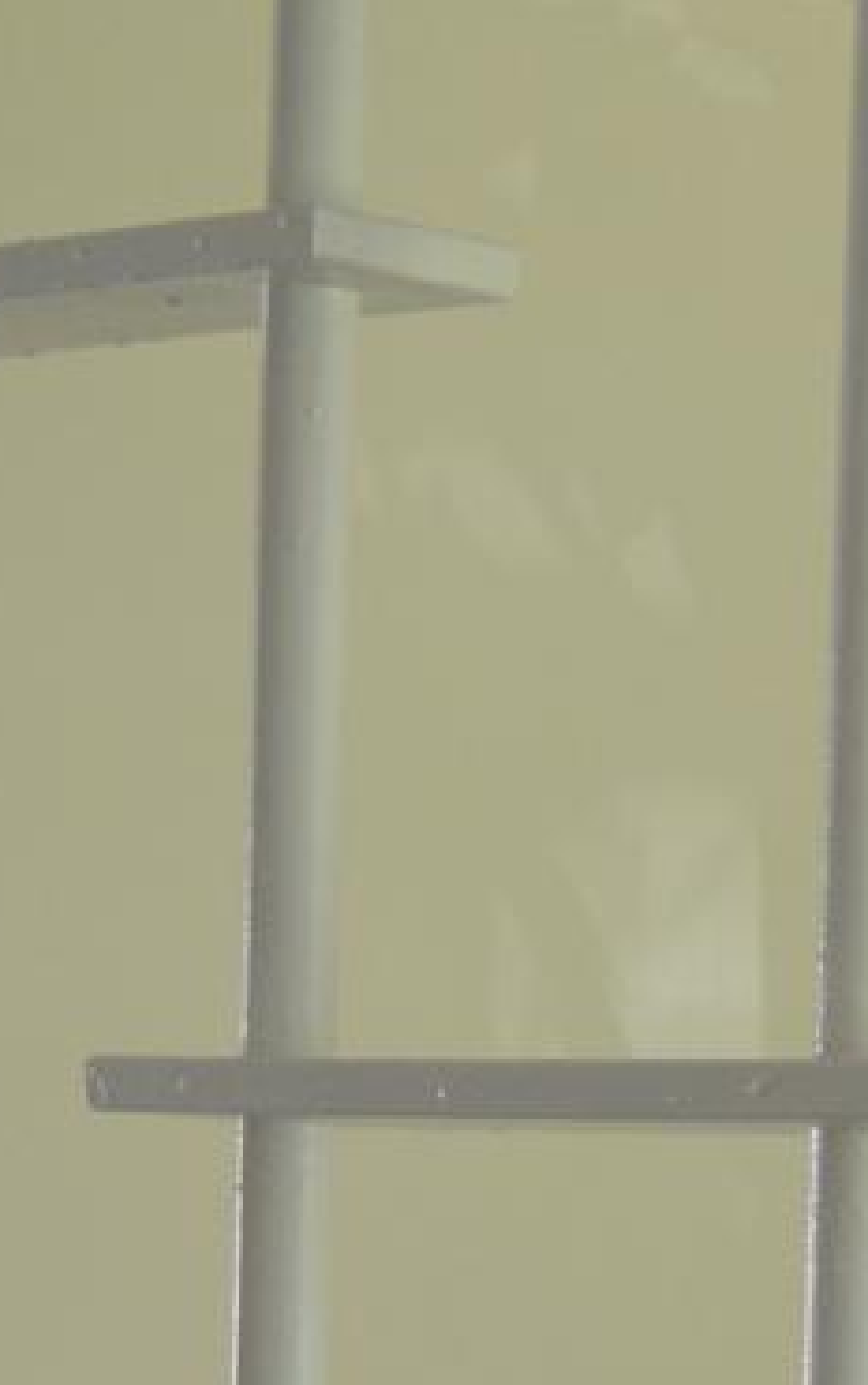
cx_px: 1979
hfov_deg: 8.1
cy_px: 1817
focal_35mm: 152
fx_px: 5740
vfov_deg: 13.3
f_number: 4.5
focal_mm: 18
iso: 400
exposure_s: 1/80
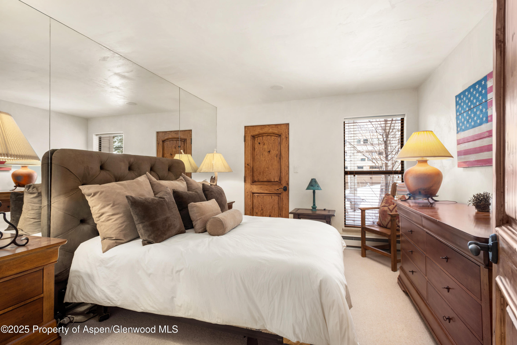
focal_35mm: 17
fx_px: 244
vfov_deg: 70.5
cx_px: 258
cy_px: 172
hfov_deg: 93.3
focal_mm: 17
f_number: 7.1
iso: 400
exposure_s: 1/6
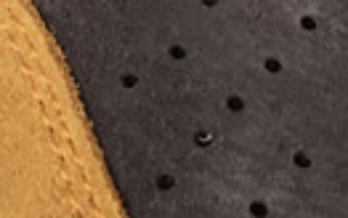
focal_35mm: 226
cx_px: -133
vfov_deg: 5.3
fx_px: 2144
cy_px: -538
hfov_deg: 9.1
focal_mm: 3.3
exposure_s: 1/117
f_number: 2.4
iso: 25
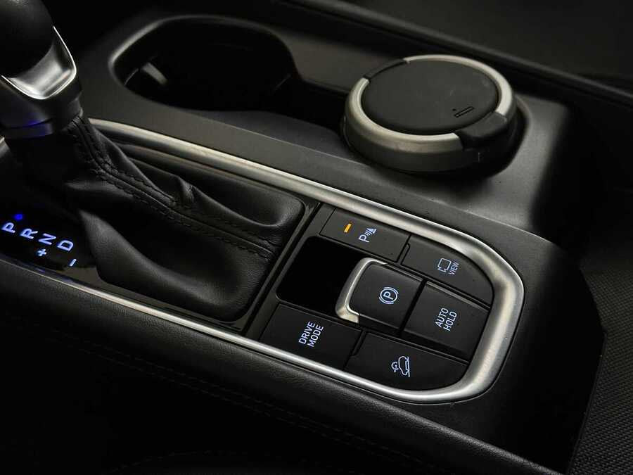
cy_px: 238
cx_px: 316
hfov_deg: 39.7
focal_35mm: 48
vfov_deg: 30.3
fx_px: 878
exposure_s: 1/50
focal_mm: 6.86
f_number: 1.78
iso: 125
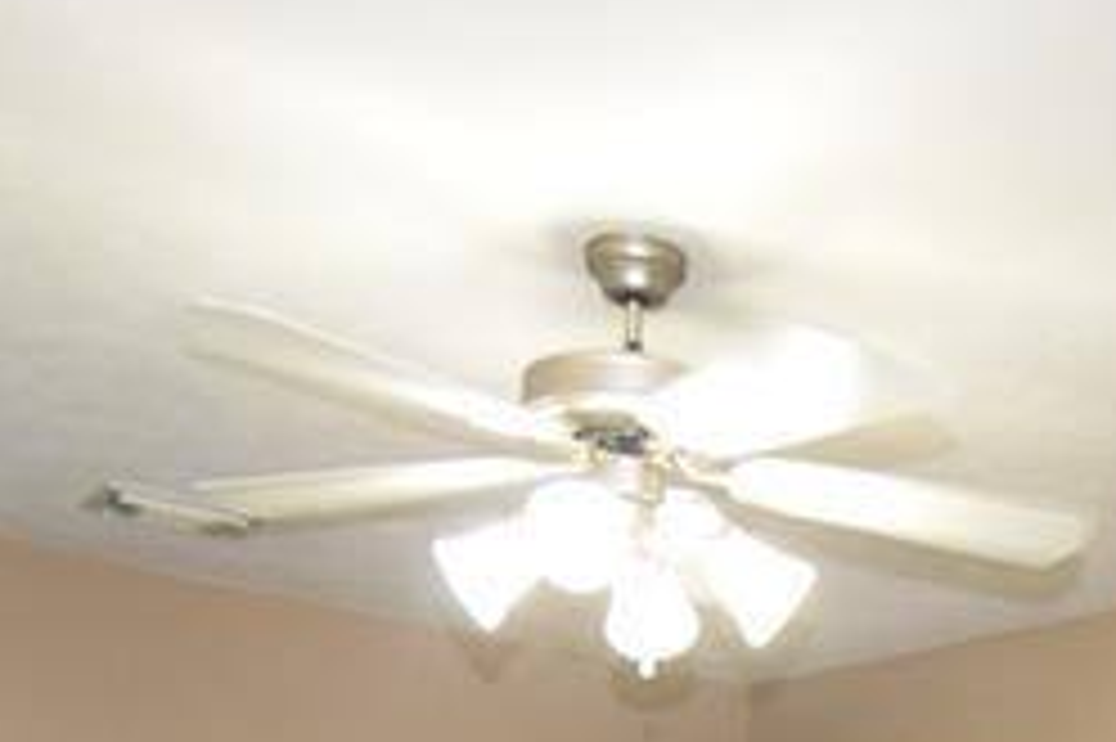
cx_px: 1040
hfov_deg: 30.7
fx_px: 1921
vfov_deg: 18.3
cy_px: 1246
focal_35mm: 62
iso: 1600
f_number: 3.5
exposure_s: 1/60
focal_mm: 10
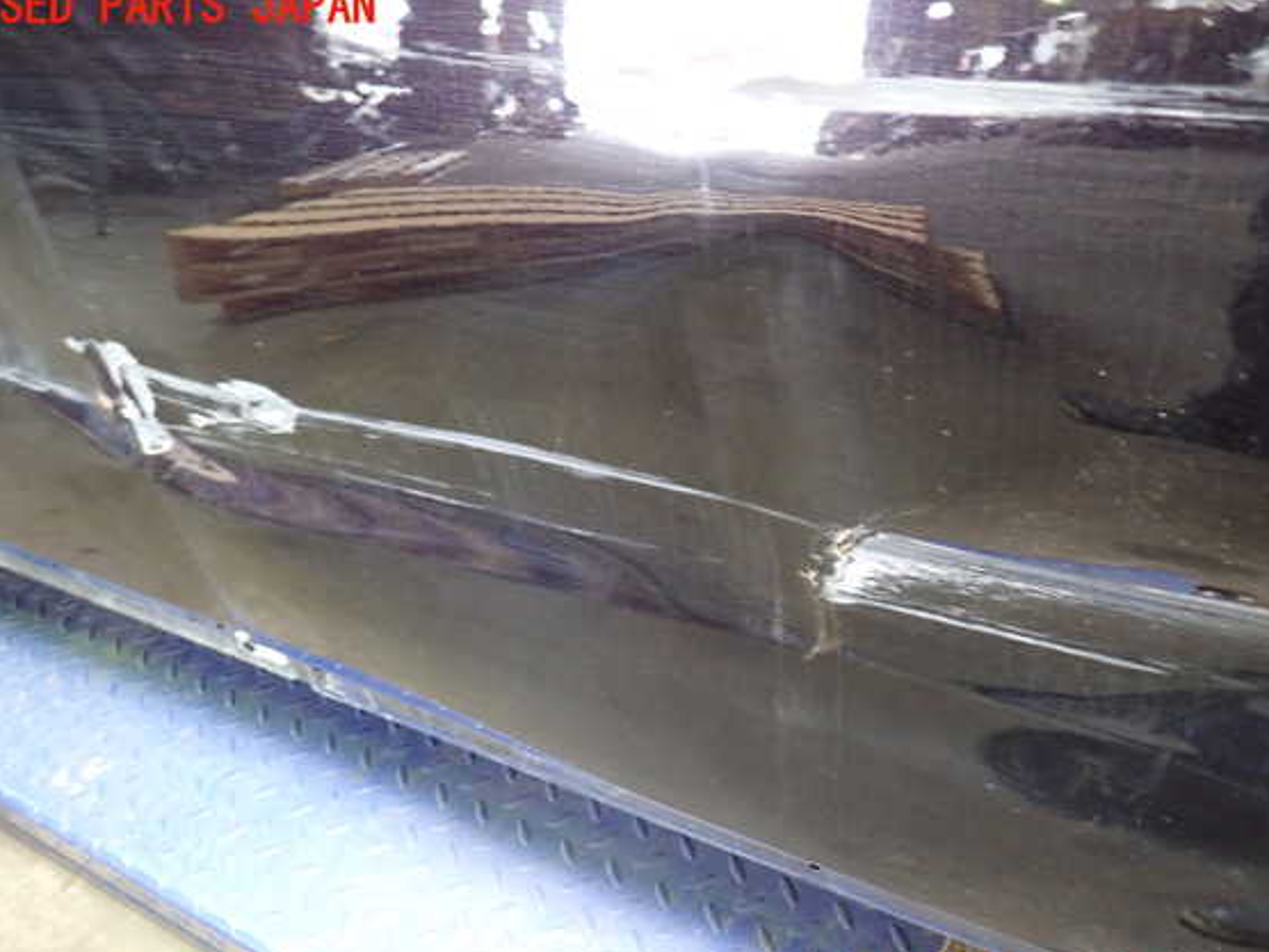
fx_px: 990
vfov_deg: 51.3
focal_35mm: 27
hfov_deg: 65.3
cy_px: 493
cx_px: 646
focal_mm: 4.5
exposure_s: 1/30
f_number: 2
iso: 800
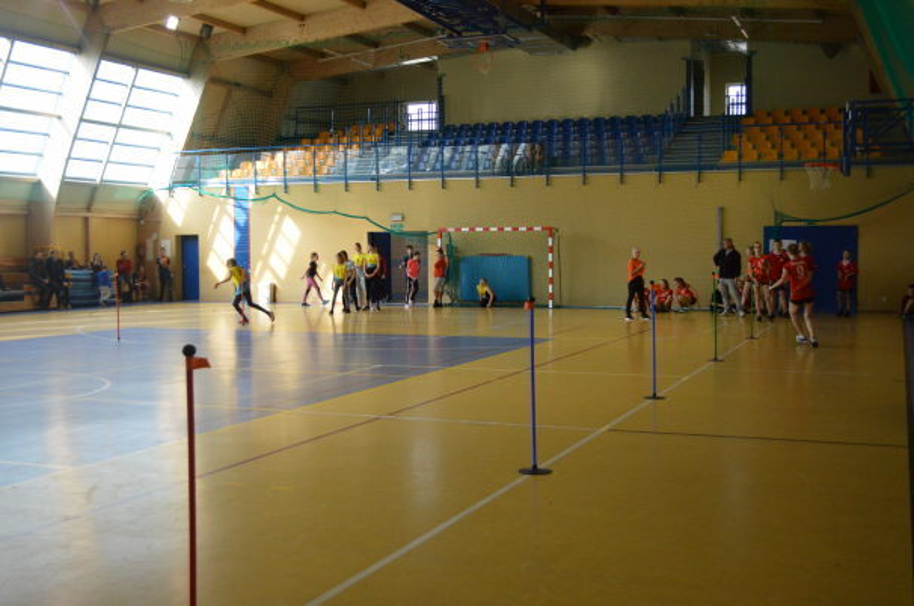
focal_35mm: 42
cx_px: 457
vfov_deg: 31.8
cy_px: 303
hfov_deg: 46.5
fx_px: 1065
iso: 2000
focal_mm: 28
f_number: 4.5
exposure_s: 1/500
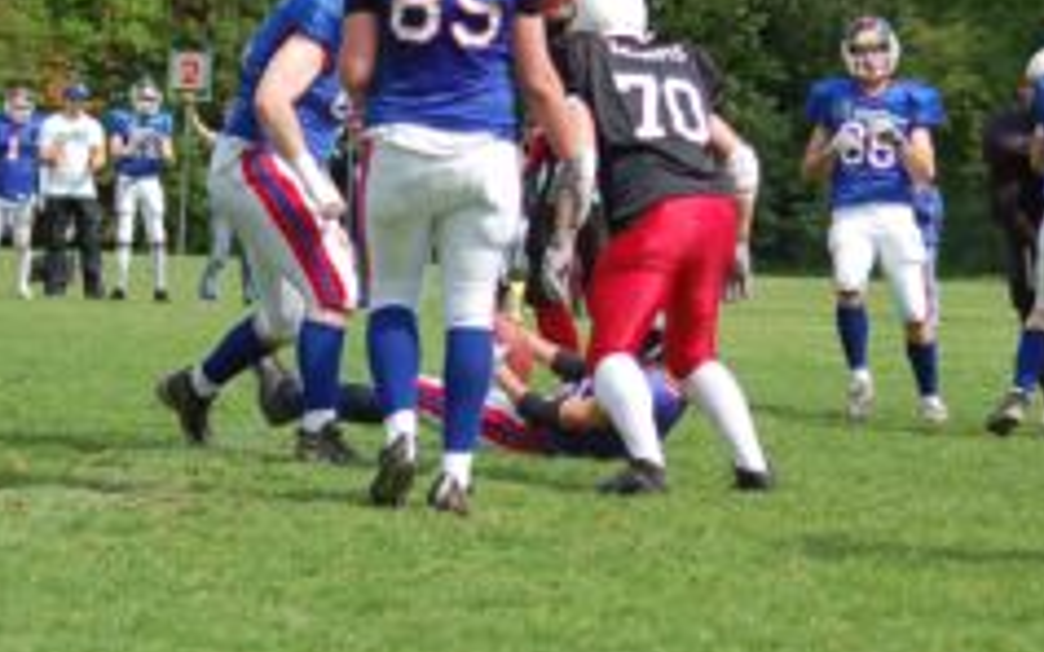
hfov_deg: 10.3
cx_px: 465
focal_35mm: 204
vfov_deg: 6.4
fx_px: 5803
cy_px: 396
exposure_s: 1/1250
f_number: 5
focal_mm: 70
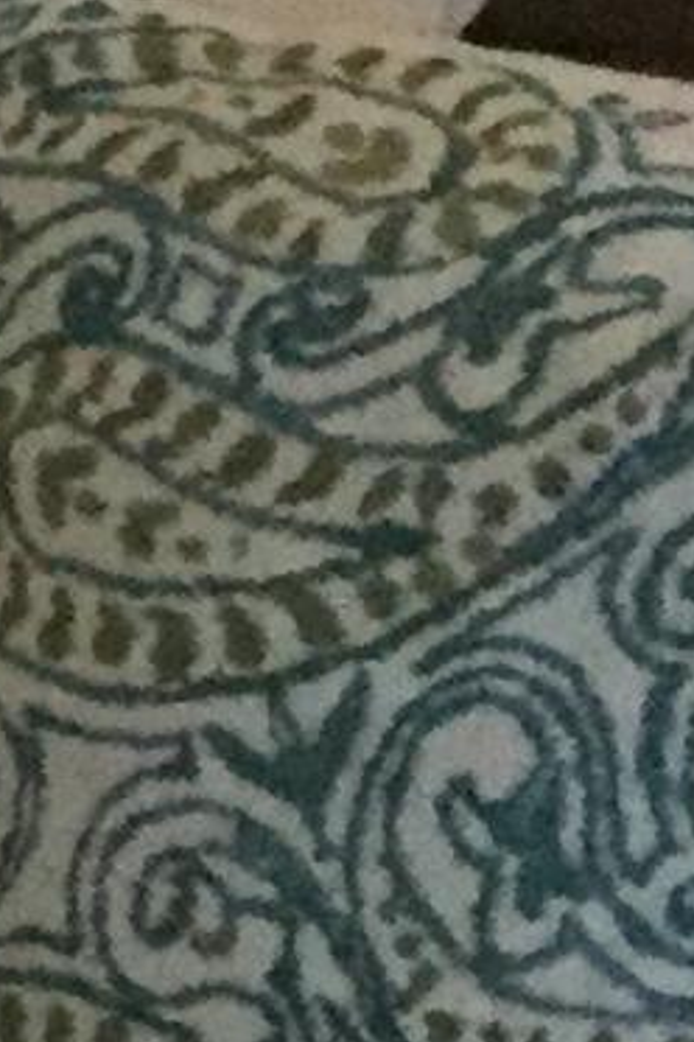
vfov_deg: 7.9
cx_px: -3005
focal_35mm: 260
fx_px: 7518
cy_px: 319
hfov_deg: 4.4
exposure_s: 1/24
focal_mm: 3.3
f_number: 2.4
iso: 200
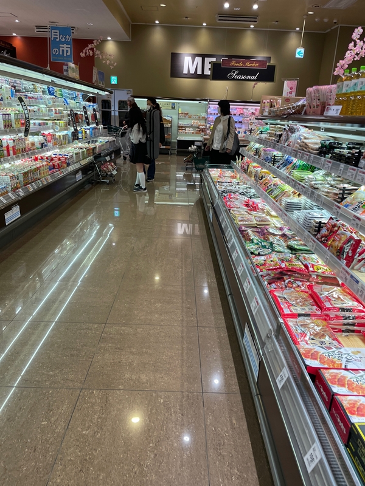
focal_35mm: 26
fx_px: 366
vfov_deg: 67.3
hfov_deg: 53.1
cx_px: 182
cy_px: 243
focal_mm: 4.2
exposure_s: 1/120
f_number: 1.6
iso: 80
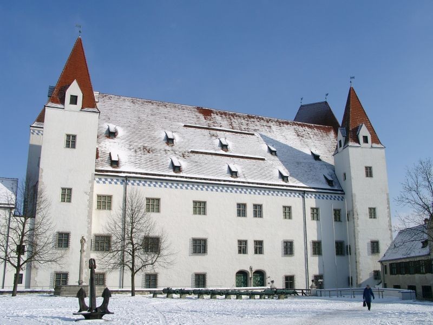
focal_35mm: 34
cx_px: 216
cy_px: 162
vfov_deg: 41.8
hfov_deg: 54.0
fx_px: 425
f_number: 5.6
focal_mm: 7.13
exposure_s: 1/678
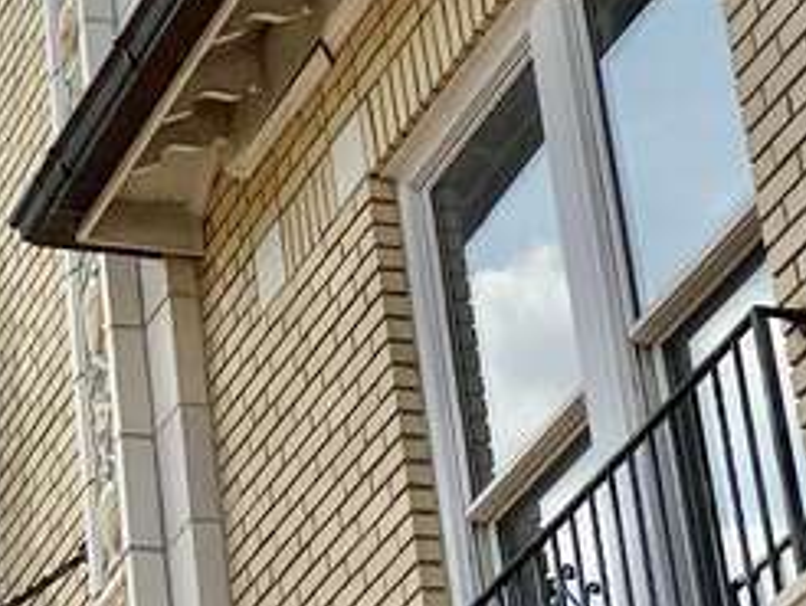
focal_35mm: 169
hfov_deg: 11.2
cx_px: -400
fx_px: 3939
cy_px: 180
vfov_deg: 8.8
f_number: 2
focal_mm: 6
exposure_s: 1/4348
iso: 20
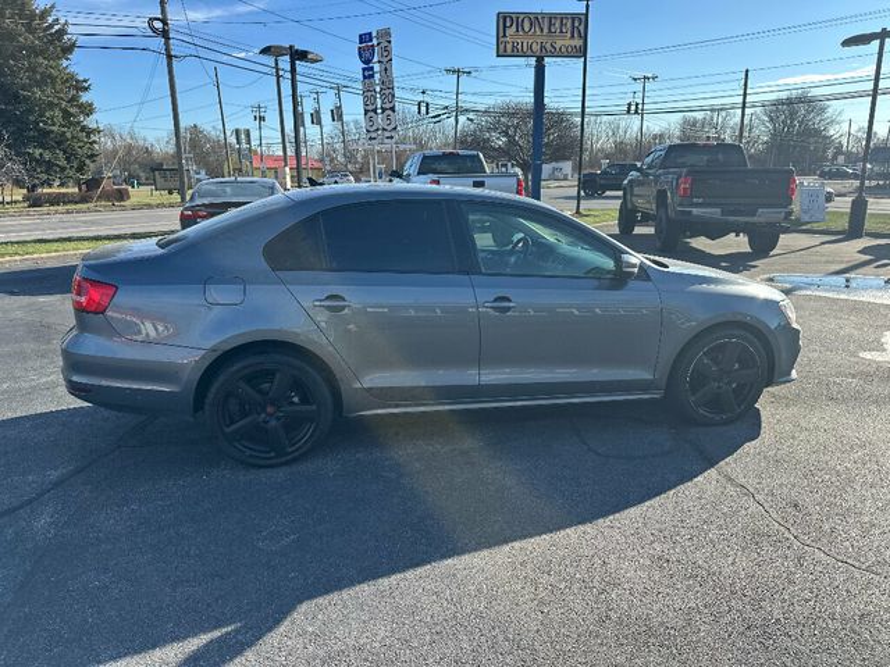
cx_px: 445
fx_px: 617
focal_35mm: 24
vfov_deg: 56.8
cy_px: 334
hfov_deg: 71.6
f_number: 1.78
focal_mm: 6.86
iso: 80
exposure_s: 1/2070
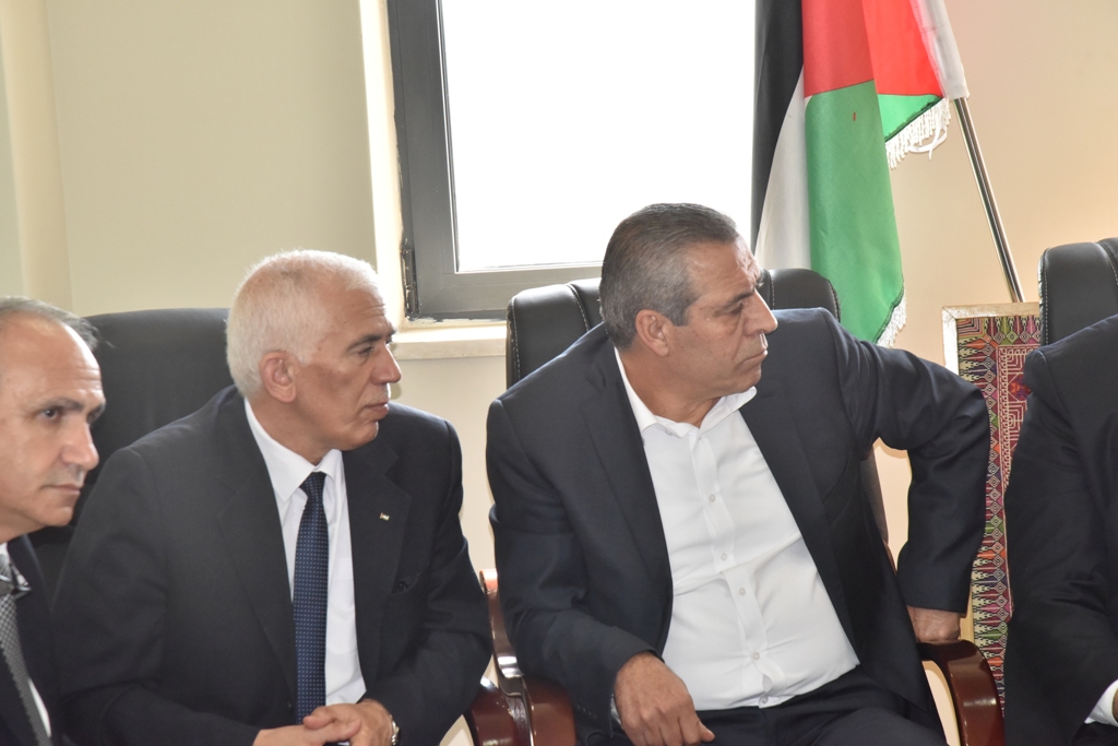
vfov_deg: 11.4
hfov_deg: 17.1
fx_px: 3727
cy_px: 373
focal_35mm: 120
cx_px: 559
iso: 3200
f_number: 11
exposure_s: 1/250
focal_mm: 120
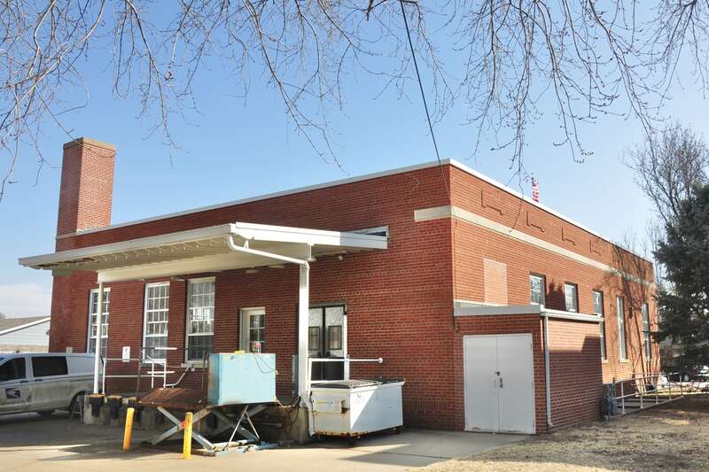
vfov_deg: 47.9
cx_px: 354
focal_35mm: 27
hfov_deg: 67.4
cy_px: 236
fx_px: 532
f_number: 10
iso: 220
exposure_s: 1/250
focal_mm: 18
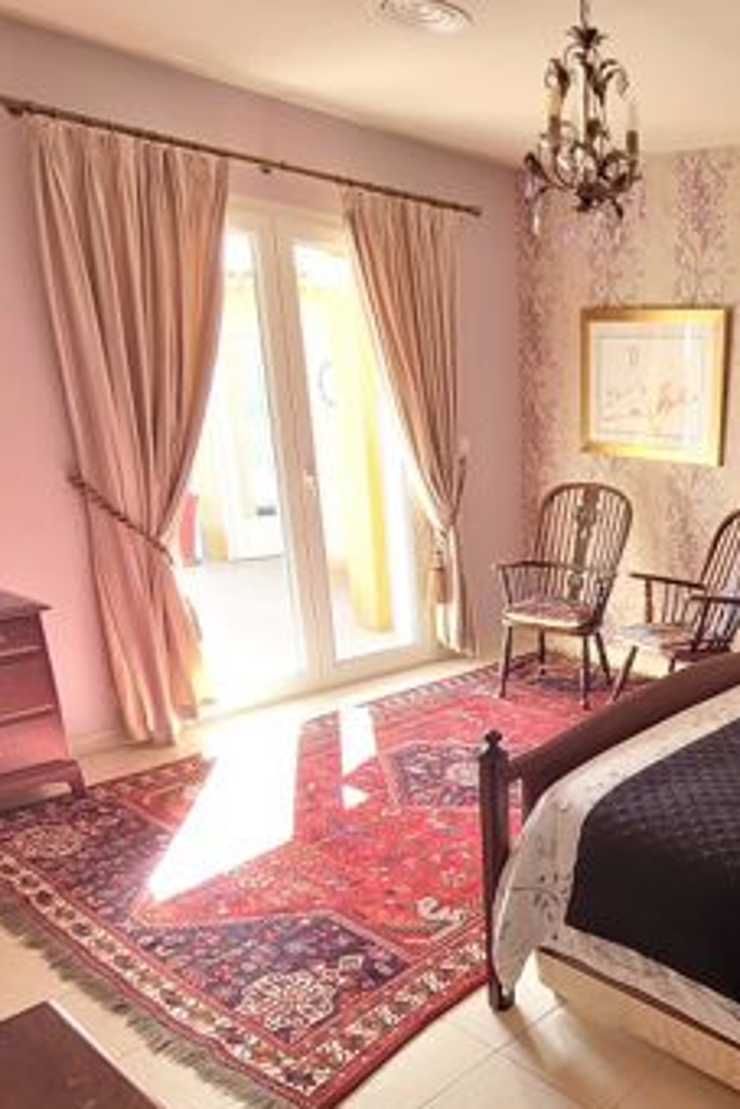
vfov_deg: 64.3
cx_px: 699
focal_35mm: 28
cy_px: 705
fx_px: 862
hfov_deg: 41.7
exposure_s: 1/50
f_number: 2.2
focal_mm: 1.74
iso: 320
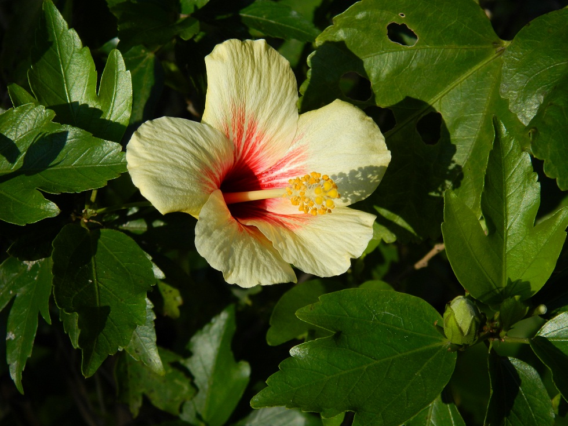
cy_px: 213
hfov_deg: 19.1
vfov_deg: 14.4
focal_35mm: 103
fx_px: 1690
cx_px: 284
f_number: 4.5
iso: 80
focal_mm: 18.6
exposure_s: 1/640
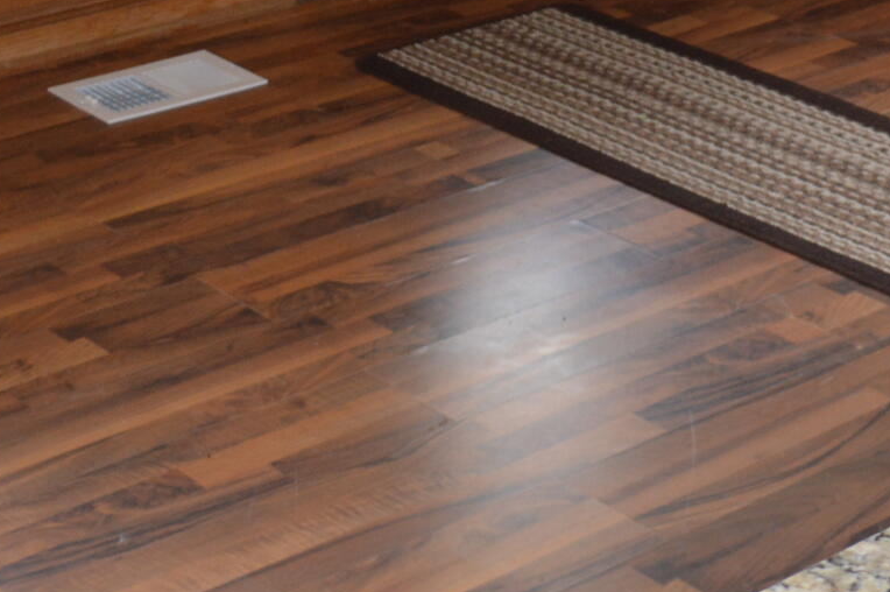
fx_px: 2618
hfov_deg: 19.1
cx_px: 742
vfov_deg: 11.8
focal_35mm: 106
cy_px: -496
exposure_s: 1/80
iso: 400
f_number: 4
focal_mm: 18
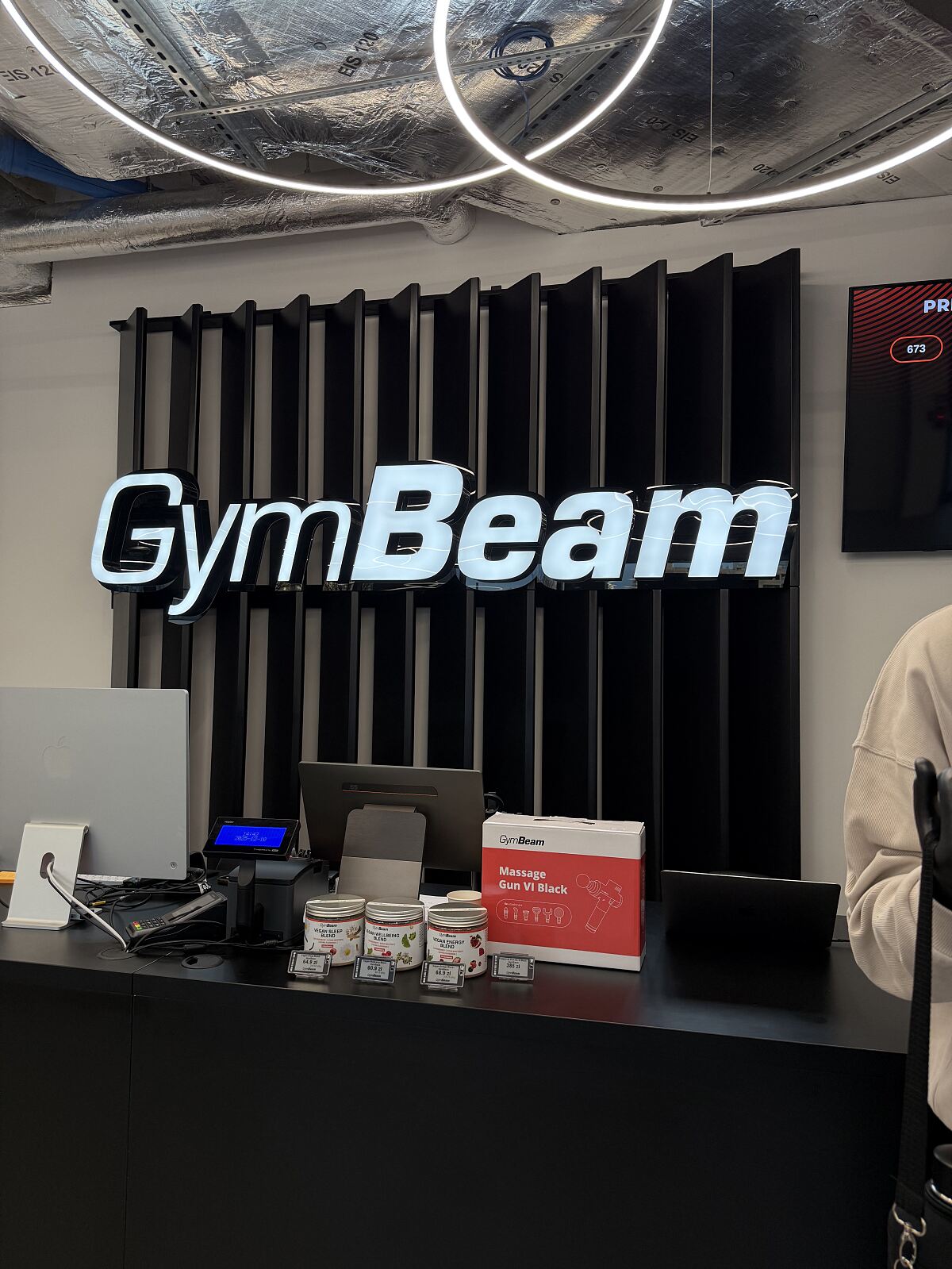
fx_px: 880
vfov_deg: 71.6
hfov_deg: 56.8
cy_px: 634
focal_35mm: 24
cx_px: 476
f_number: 1.78
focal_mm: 6.76
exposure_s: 1/100
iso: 100
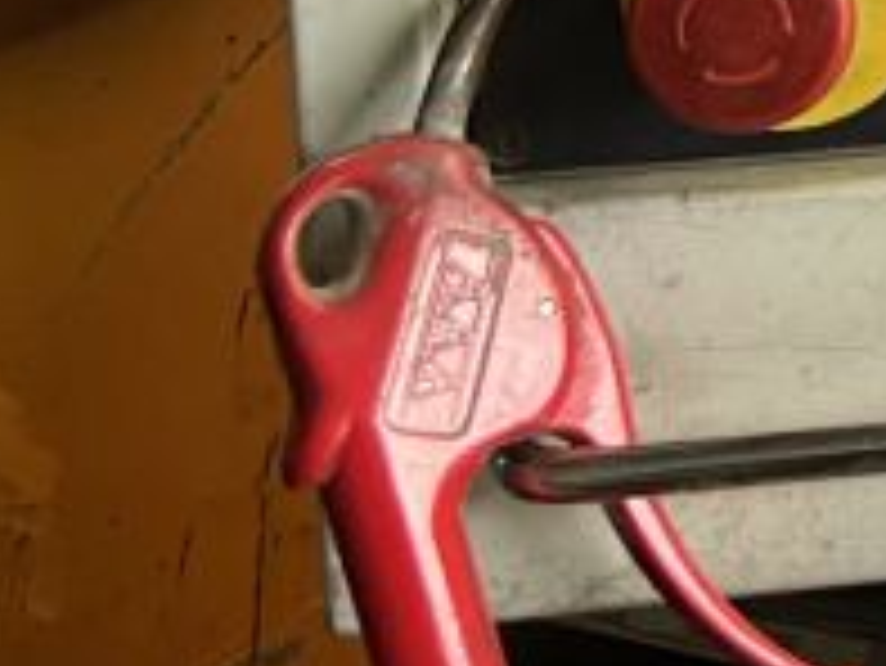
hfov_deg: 11.3
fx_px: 3611
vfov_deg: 10.0
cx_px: 2219
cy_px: -504
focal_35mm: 141
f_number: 1.5
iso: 64
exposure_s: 1/50
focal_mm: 5.7
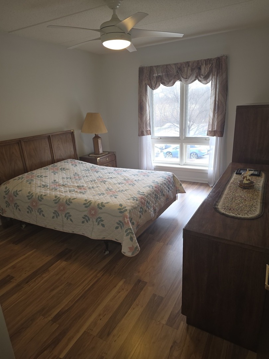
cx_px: 134
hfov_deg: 58.9
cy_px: 180
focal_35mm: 23
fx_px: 238
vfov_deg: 73.9
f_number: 1.7
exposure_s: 1/60
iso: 64
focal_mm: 6.25
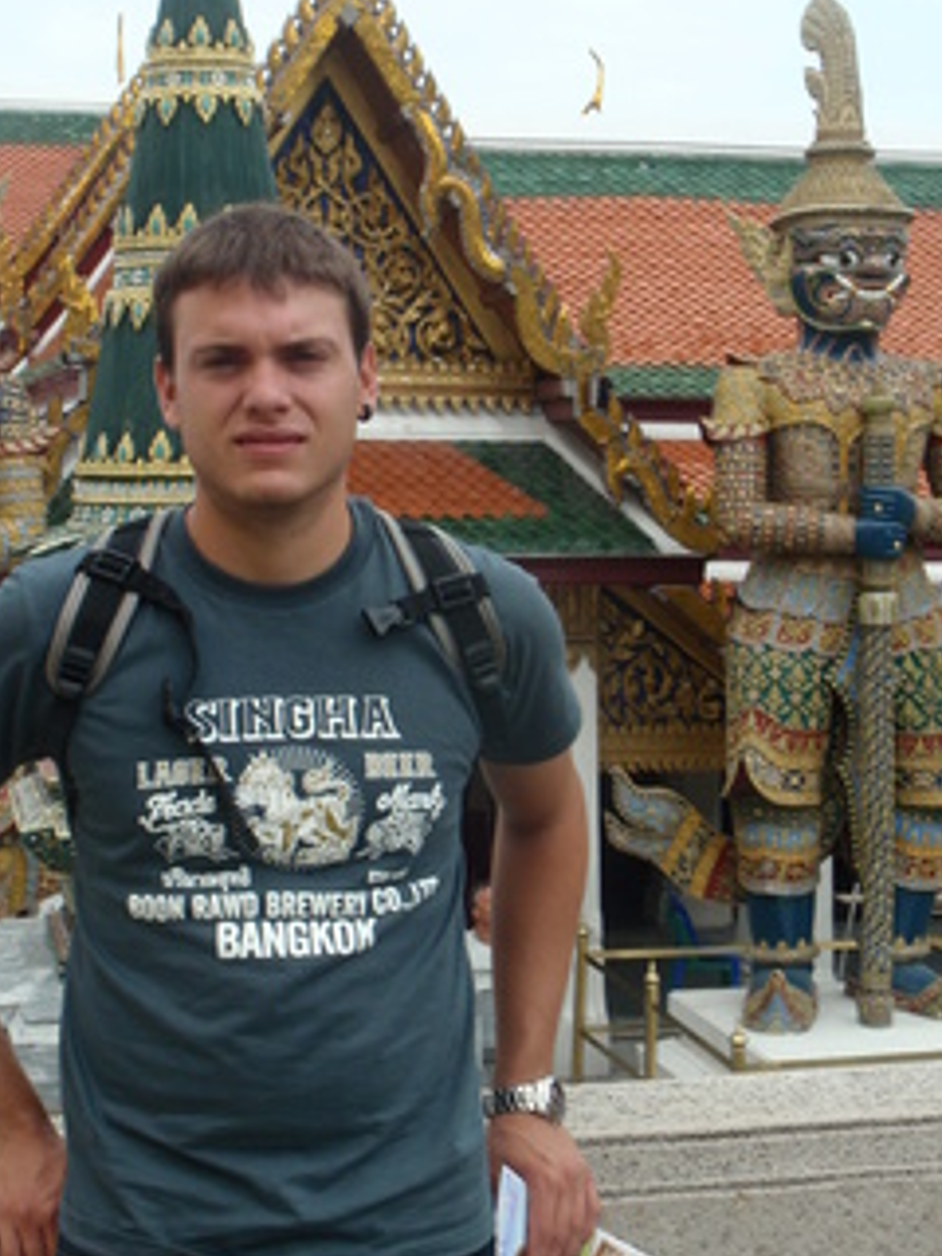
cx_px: 369
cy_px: 510
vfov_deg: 32.1
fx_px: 2177
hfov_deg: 24.4
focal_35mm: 60
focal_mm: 7.25
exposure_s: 1/80
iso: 80
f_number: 9
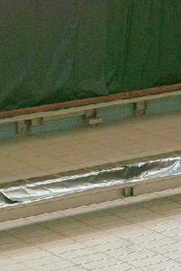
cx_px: 87
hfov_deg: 5.9
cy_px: 131
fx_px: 1748
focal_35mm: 232
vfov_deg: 8.9
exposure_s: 1/60
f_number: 4.8
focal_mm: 22.8
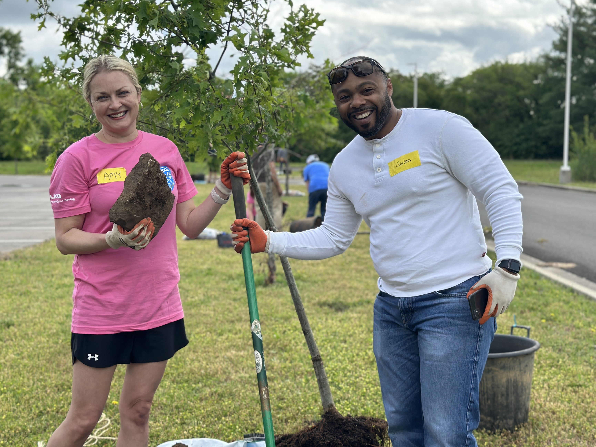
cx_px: 295
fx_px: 964
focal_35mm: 56
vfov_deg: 26.1
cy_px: 216
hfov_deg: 34.3
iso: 80
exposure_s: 1/2667
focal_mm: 6.86
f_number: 1.78
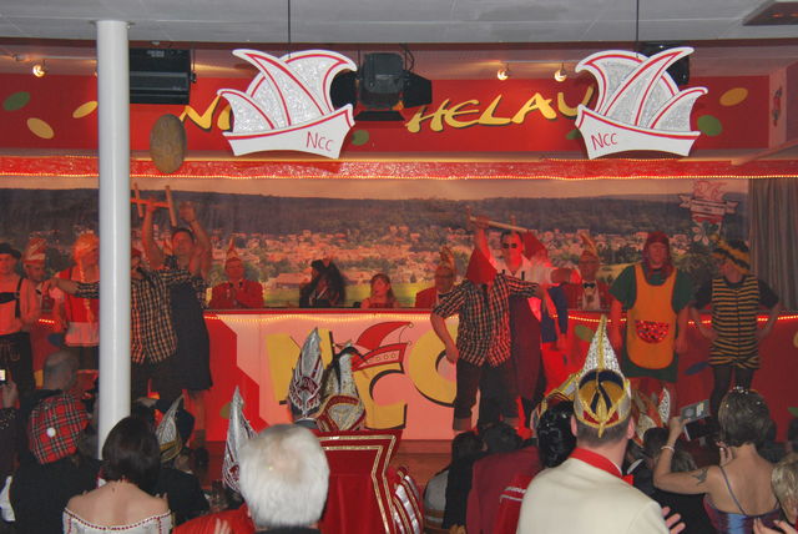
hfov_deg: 26.0
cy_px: 267
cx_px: 399
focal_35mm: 78
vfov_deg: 17.5
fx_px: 1731
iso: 900
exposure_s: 1/60
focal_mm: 52
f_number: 5.6
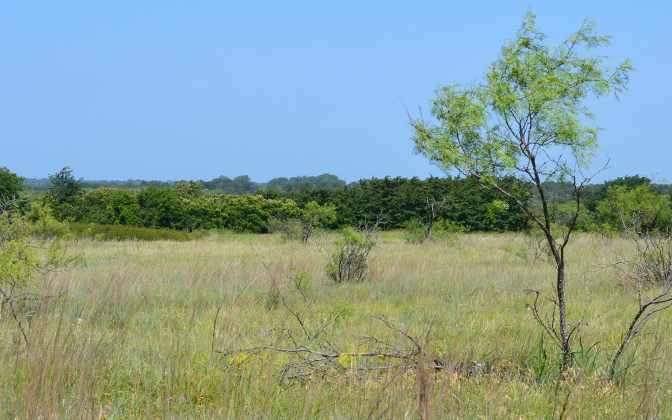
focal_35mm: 133
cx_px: 359
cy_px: 208
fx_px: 2433
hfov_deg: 15.7
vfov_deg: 9.9
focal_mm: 55
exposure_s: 1/500
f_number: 11
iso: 360
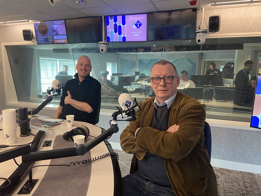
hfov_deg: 67.3
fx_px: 196
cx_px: 130
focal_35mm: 26
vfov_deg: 53.1
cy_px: 98
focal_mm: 4.25
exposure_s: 1/51
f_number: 1.8
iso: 250
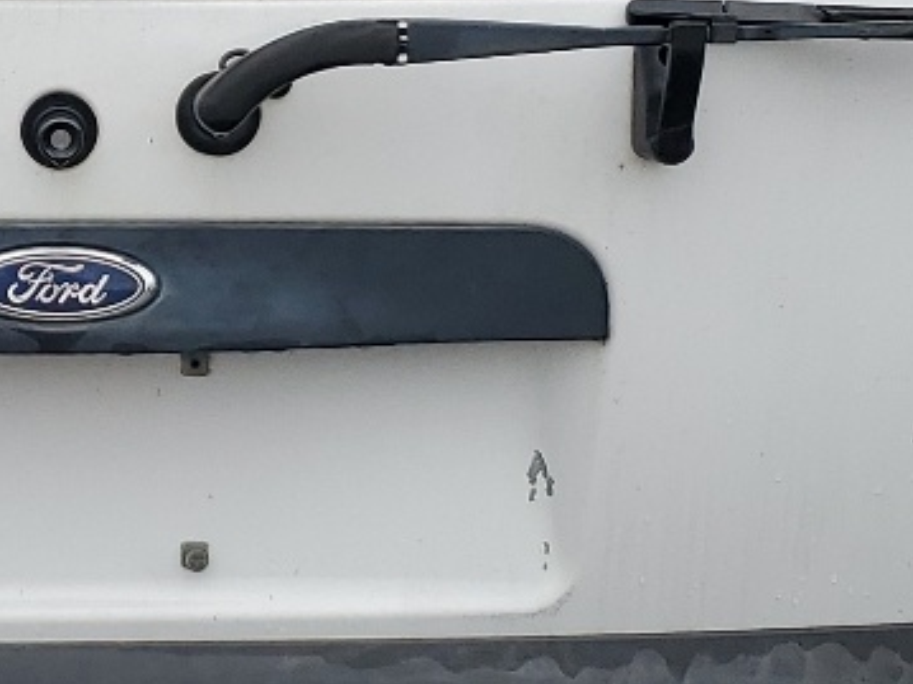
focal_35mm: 116
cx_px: -5
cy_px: 186
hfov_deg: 16.6
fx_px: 3058
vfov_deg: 12.7
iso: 50
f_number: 1.5
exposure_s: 1/667
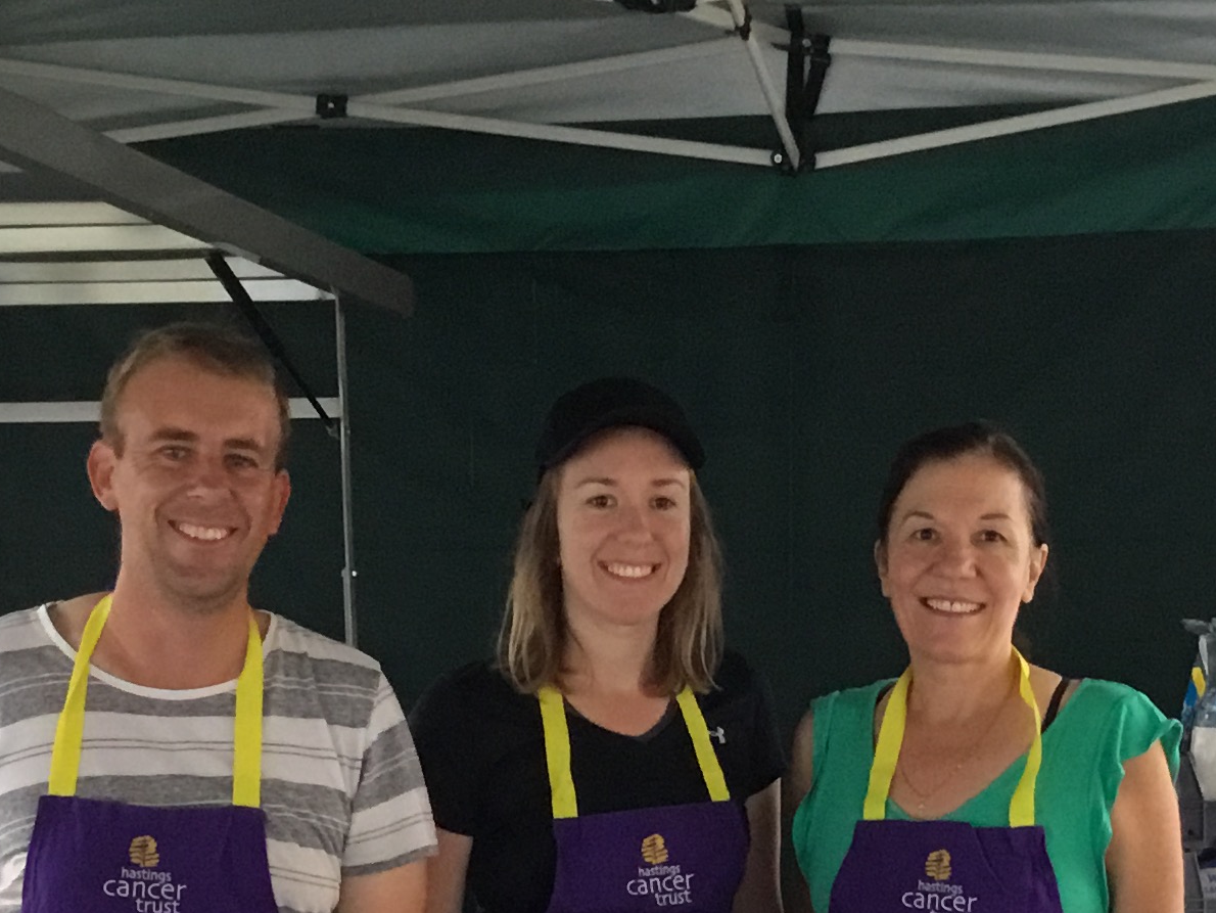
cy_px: 1006
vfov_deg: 16.8
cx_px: 696
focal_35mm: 85
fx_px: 2987
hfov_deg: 23.0
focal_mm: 3.3
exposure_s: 1/33
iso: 200
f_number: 2.4
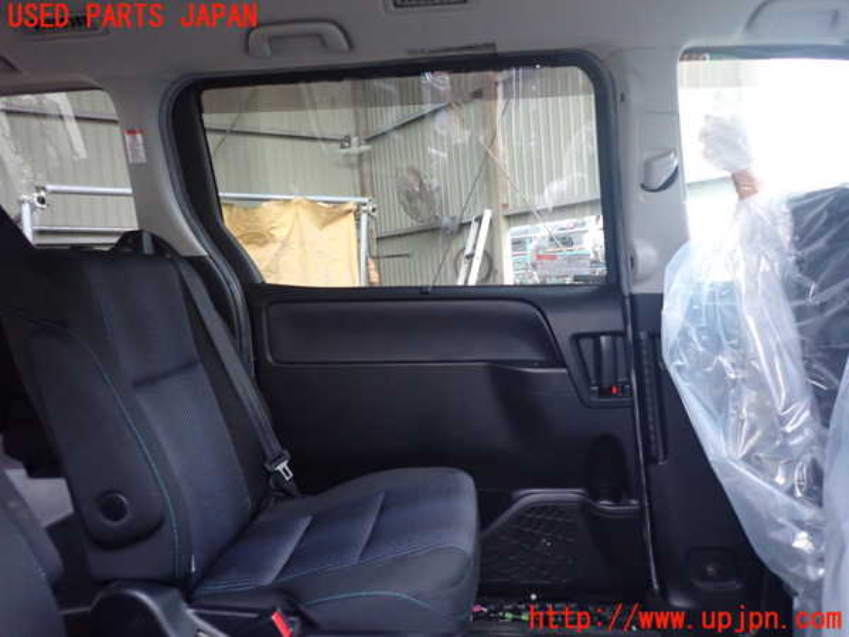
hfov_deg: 69.4
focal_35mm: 25
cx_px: 424
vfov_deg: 54.9
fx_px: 613
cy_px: 318
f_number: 2
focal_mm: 4.5
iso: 800
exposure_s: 1/30
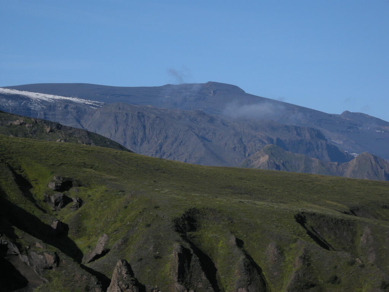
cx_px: 194
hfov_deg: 17.1
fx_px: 1292
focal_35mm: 115
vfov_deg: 12.9
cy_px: 146
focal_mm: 24.5
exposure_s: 1/393
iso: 100
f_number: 7.1
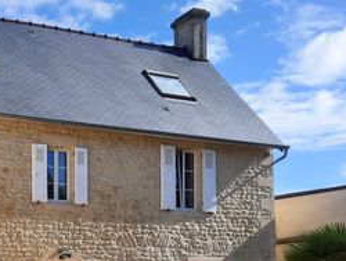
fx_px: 600
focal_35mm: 60
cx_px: -24
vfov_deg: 23.1
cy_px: 279
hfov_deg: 29.4
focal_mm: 4.6
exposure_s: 1/1081
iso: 32
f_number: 2
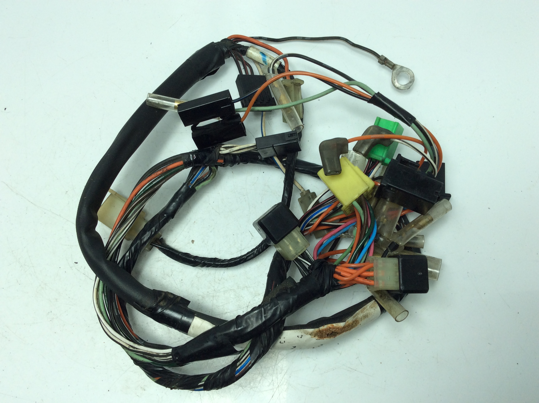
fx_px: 498
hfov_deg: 56.9
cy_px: 202
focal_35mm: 32
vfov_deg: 44.1
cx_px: 270
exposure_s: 1/340
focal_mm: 3.3
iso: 32
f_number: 2.4
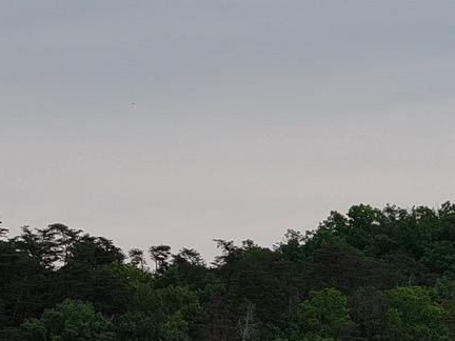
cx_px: 381
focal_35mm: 332
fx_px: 4364
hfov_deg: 6.0
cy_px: 766
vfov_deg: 4.4
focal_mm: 19.35
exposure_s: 1/160
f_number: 2.8
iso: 110
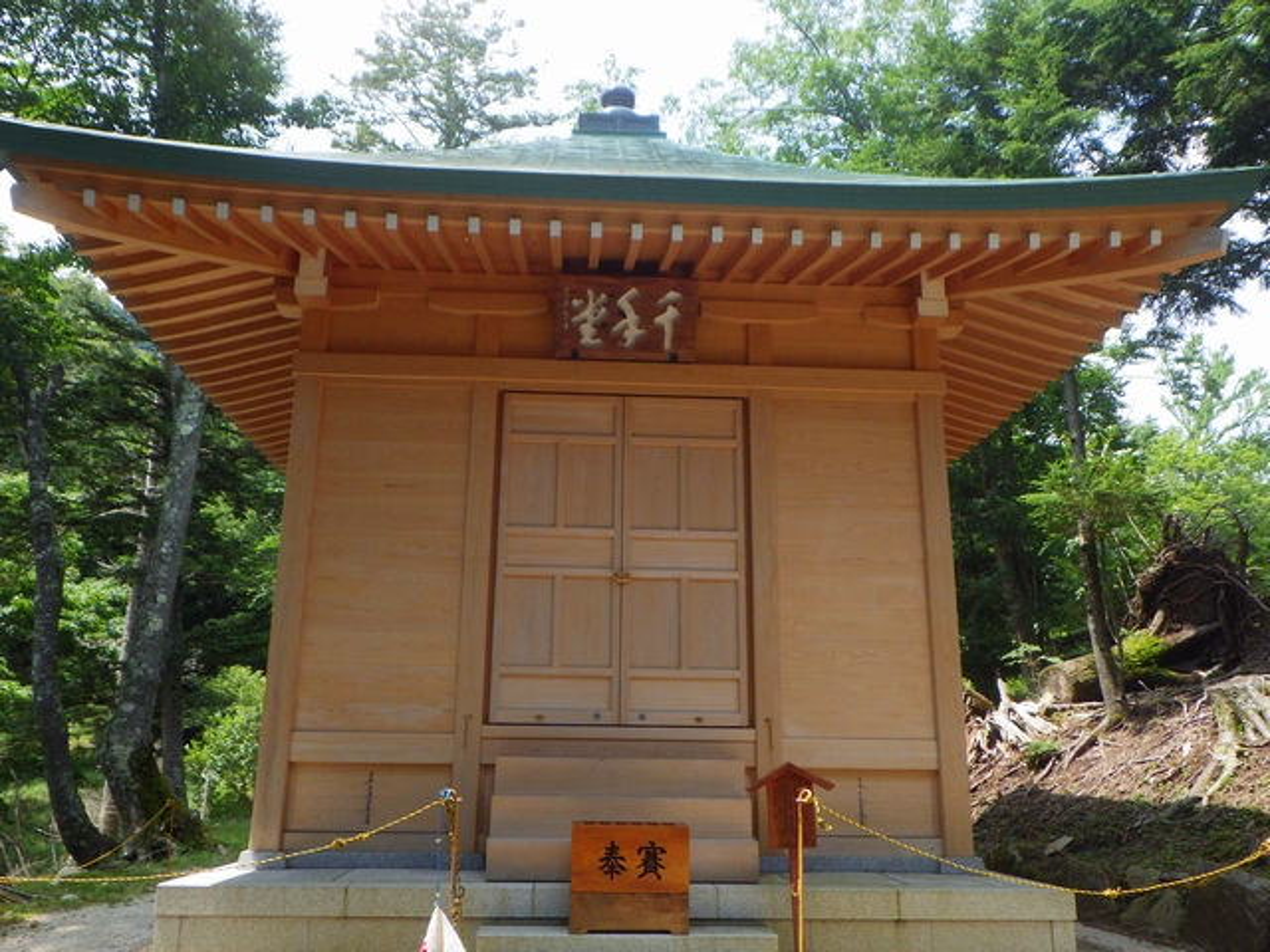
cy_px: 476
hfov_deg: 63.4
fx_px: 1027
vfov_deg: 49.7
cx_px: 635
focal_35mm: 28
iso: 250
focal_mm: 5
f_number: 4.2
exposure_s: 1/500
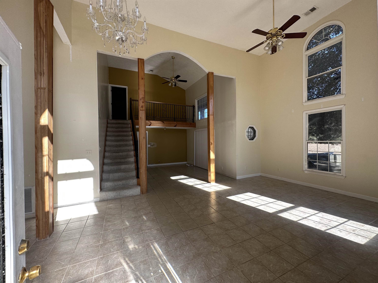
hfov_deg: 102.1
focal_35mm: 14
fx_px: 153
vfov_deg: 85.7
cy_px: 142
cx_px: 189
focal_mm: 2.22
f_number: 2.2
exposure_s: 1/209
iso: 40
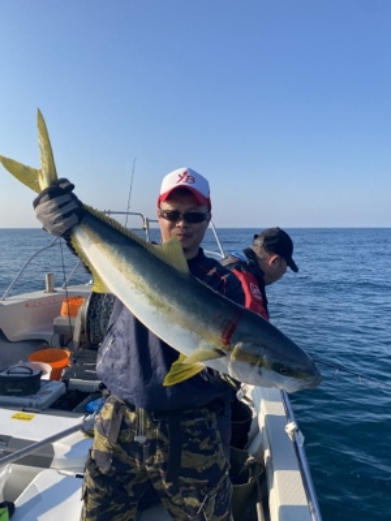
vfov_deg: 67.3
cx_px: 196
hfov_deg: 53.1
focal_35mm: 26
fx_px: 392
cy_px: 260
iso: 32
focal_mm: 4.25
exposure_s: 1/2141
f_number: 1.8
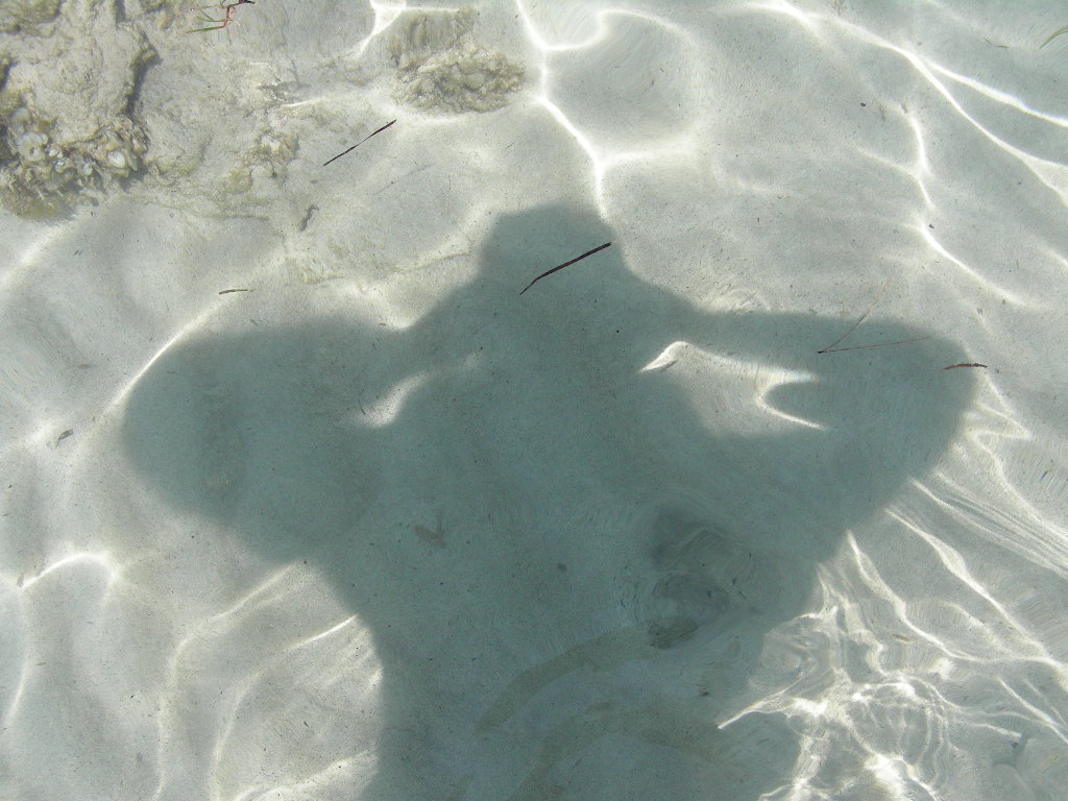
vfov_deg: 37.7
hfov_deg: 49.0
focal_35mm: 38
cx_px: 534
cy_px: 400
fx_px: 1172
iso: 50
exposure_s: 1/568
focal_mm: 6.3
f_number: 4
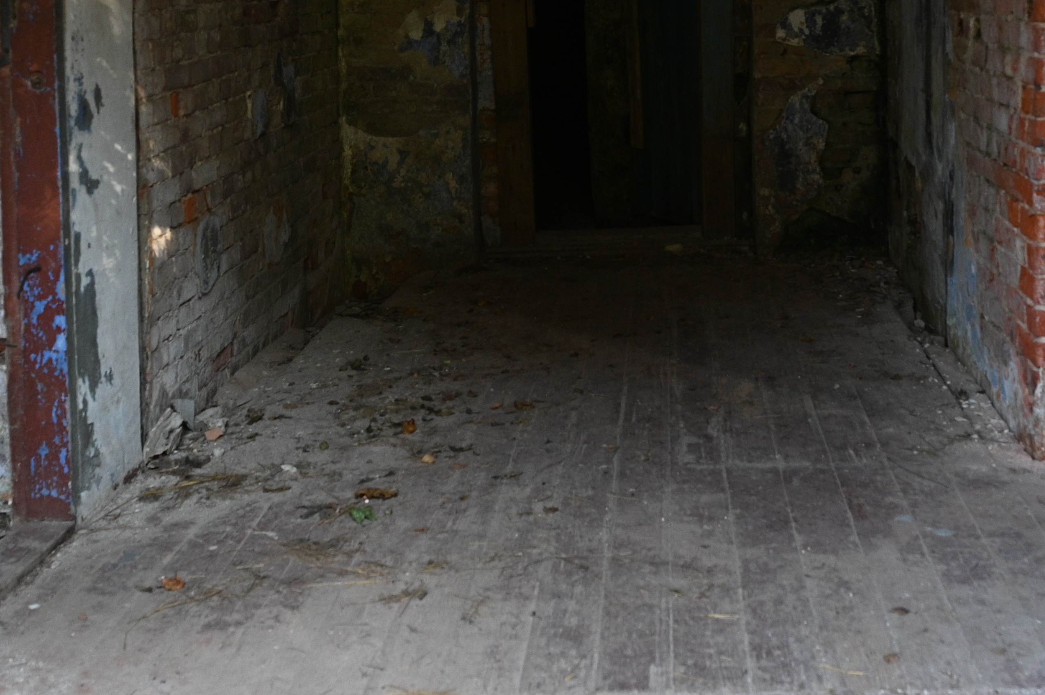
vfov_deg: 23.0
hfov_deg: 35.0
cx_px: 627
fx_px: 1653
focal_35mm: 57
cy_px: 41
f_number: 4
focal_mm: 24
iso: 1100
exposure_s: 1/100
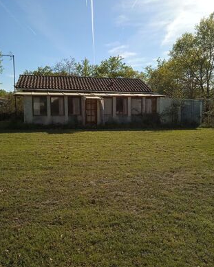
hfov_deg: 48.5
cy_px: 126
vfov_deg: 58.7
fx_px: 238
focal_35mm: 30
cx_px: 108
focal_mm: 3.43
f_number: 2.2
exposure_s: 1/989
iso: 100
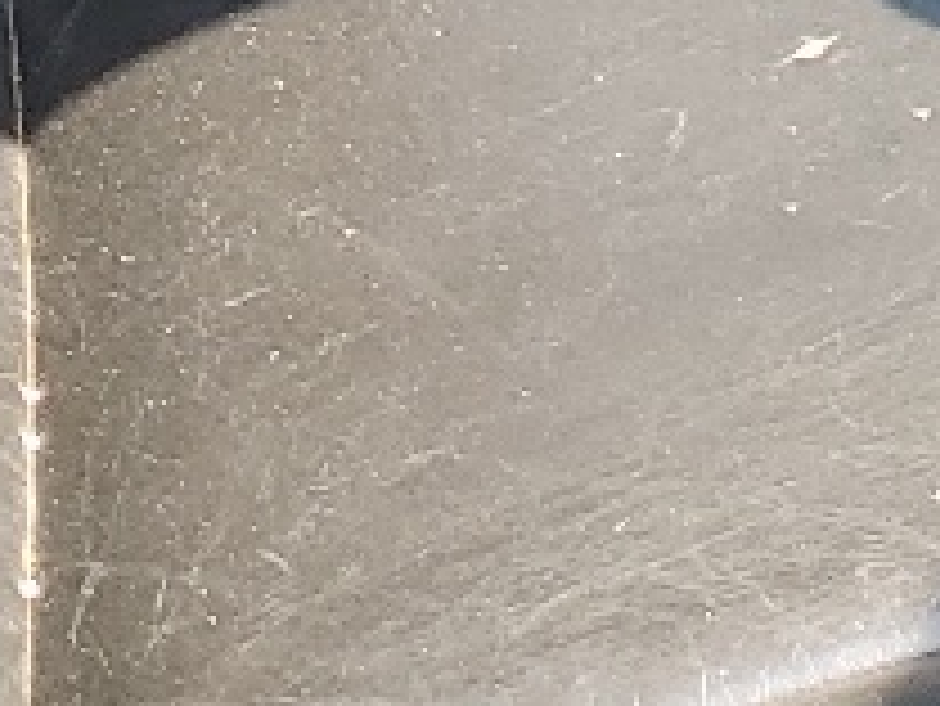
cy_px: -1484
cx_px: 544
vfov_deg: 6.7
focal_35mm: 199
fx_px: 5407
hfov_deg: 9.9
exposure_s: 1/217
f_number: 1.5
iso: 50
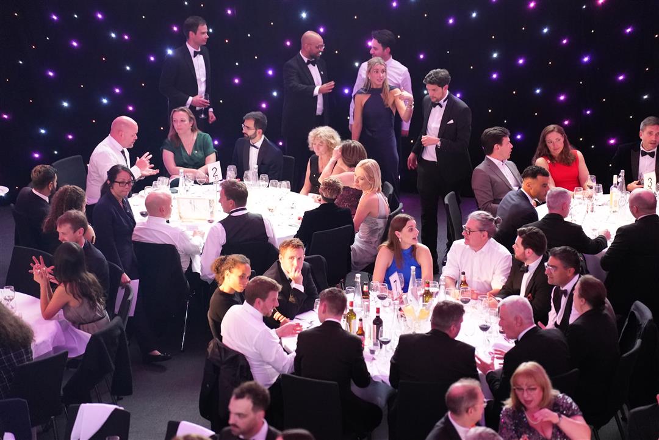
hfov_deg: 16.6
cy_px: 220
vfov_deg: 11.2
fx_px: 2252
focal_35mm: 123
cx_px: 330
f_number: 2.8
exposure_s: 1/100
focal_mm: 123
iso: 12800
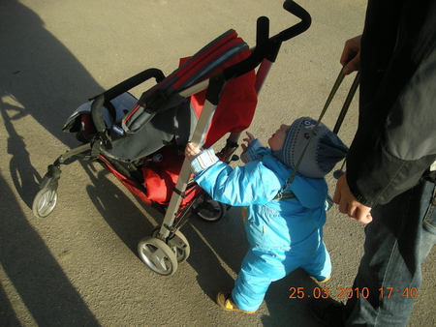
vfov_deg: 40.7
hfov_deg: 52.6
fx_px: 441
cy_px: 164
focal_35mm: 35
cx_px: 218
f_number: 2.8
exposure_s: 1/304
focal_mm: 5.7
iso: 50
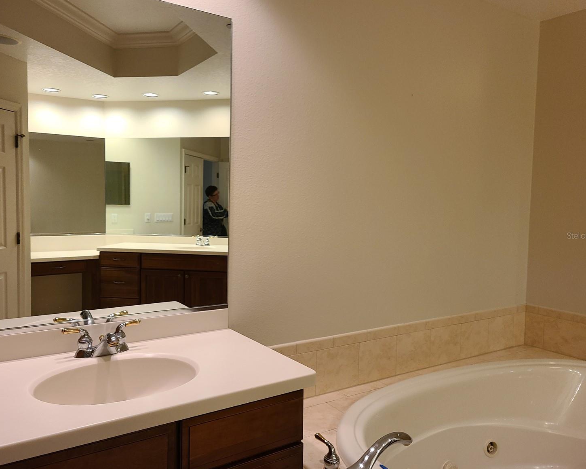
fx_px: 486
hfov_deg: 62.2
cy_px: 235
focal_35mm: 28
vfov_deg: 51.5
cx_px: 282
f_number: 1.8
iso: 125
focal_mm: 5.4
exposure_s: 1/60
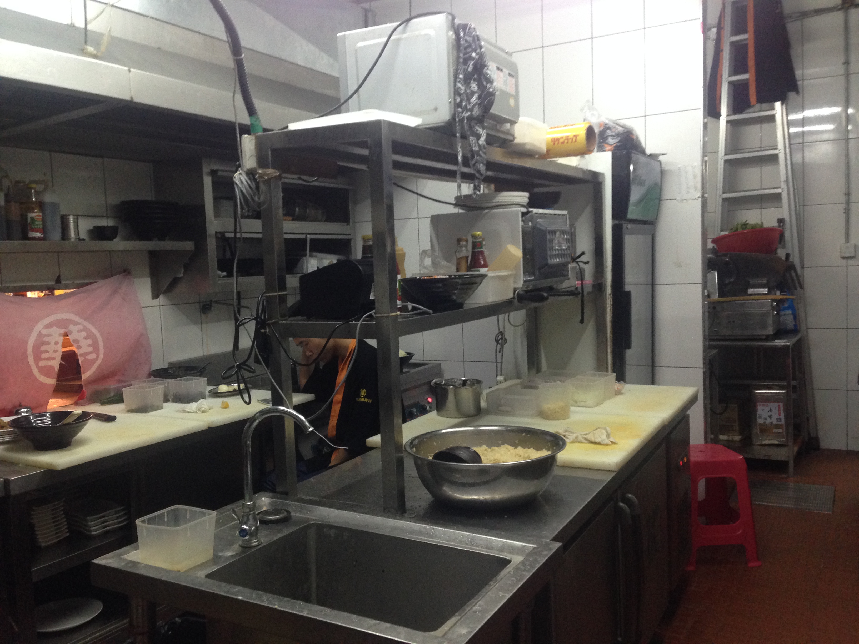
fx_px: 819
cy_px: 322
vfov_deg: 42.9
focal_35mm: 33
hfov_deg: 55.4
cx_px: 430
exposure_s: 1/20
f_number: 2.4
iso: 200
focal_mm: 4.12
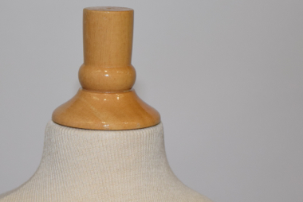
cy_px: 131
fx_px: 1169
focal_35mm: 139
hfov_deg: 14.7
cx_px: 107
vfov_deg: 9.9
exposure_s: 1/125
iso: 800
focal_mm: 55
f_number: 5.6
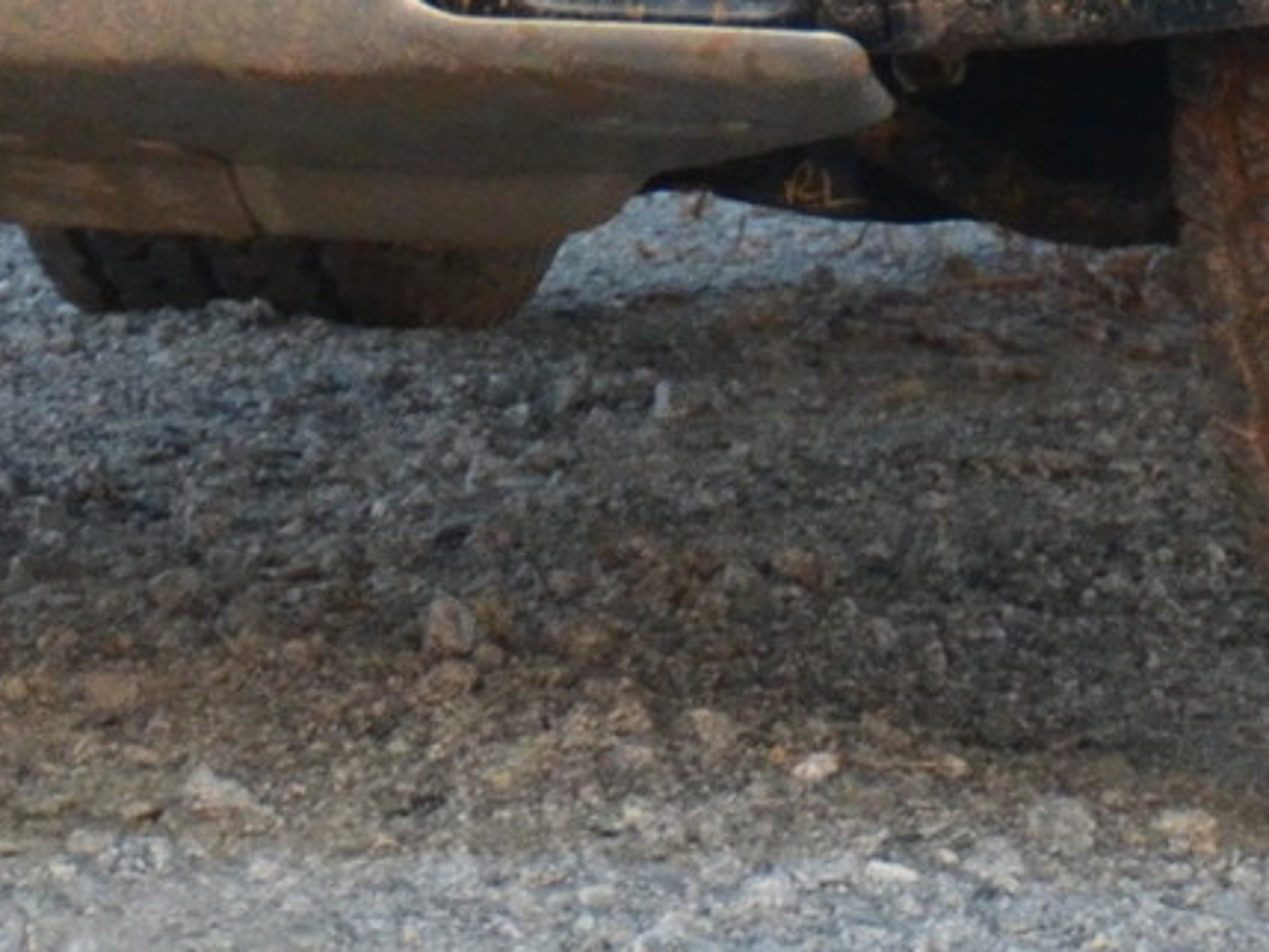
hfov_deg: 2.1
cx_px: 813
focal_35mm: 939
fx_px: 34433
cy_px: -1162
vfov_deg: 1.6
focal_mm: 112
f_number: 5.3
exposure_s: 1/160
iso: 1600
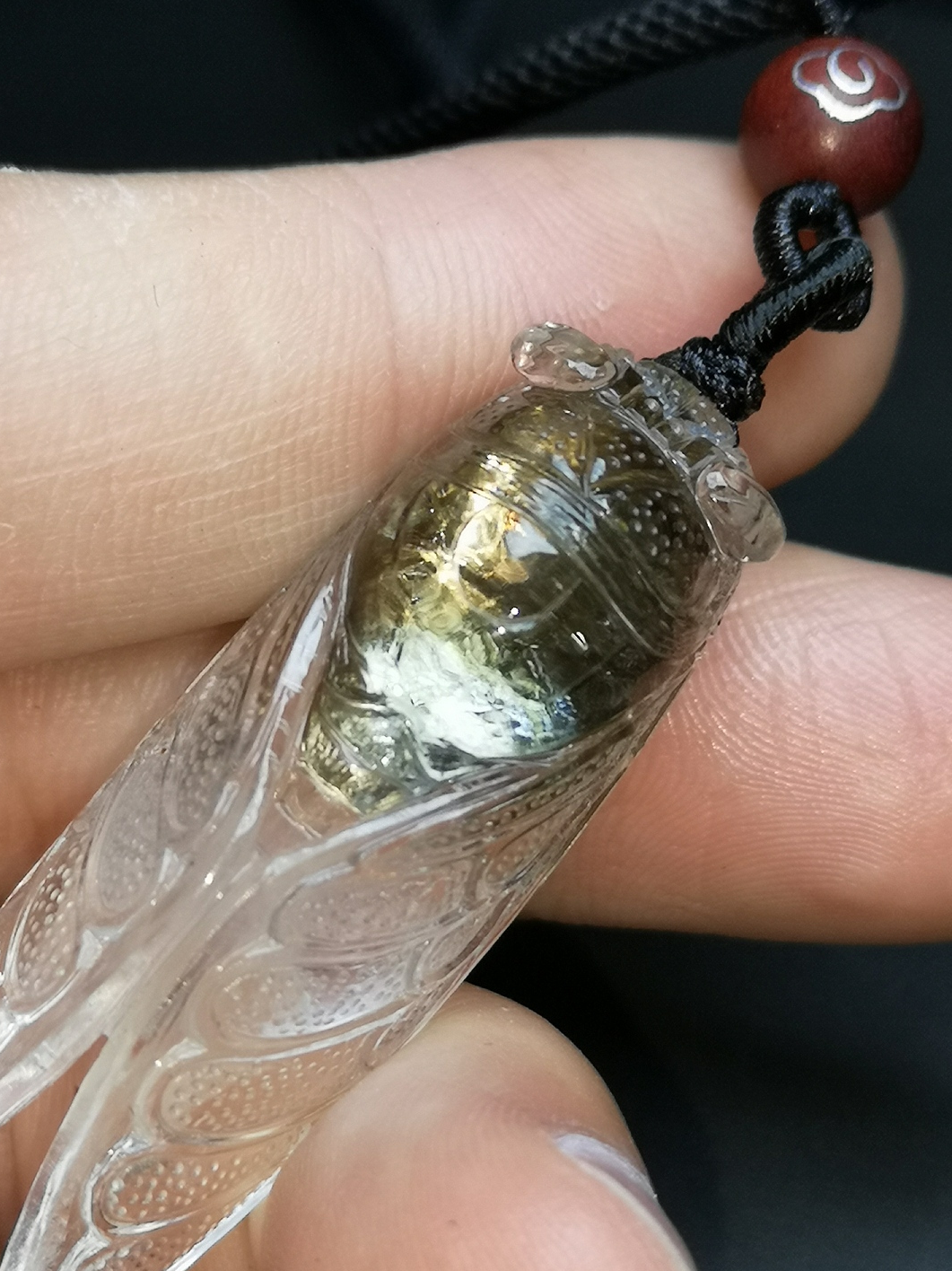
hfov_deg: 18.0
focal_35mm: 82
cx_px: 394
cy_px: 719
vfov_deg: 23.8
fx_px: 3009
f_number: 1.8
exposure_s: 1/100
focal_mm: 3.95
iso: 80
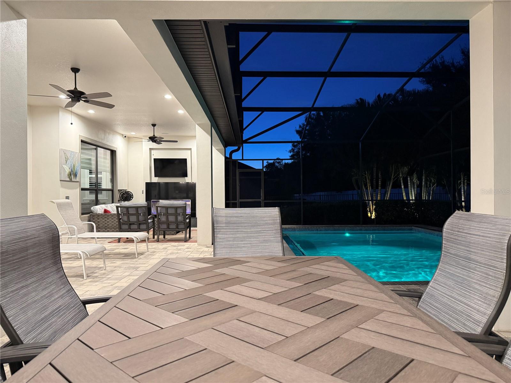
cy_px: 192
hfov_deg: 71.6
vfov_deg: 56.8
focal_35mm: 24
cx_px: 256
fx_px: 354
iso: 500
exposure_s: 1/60
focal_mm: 6.76
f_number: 1.78
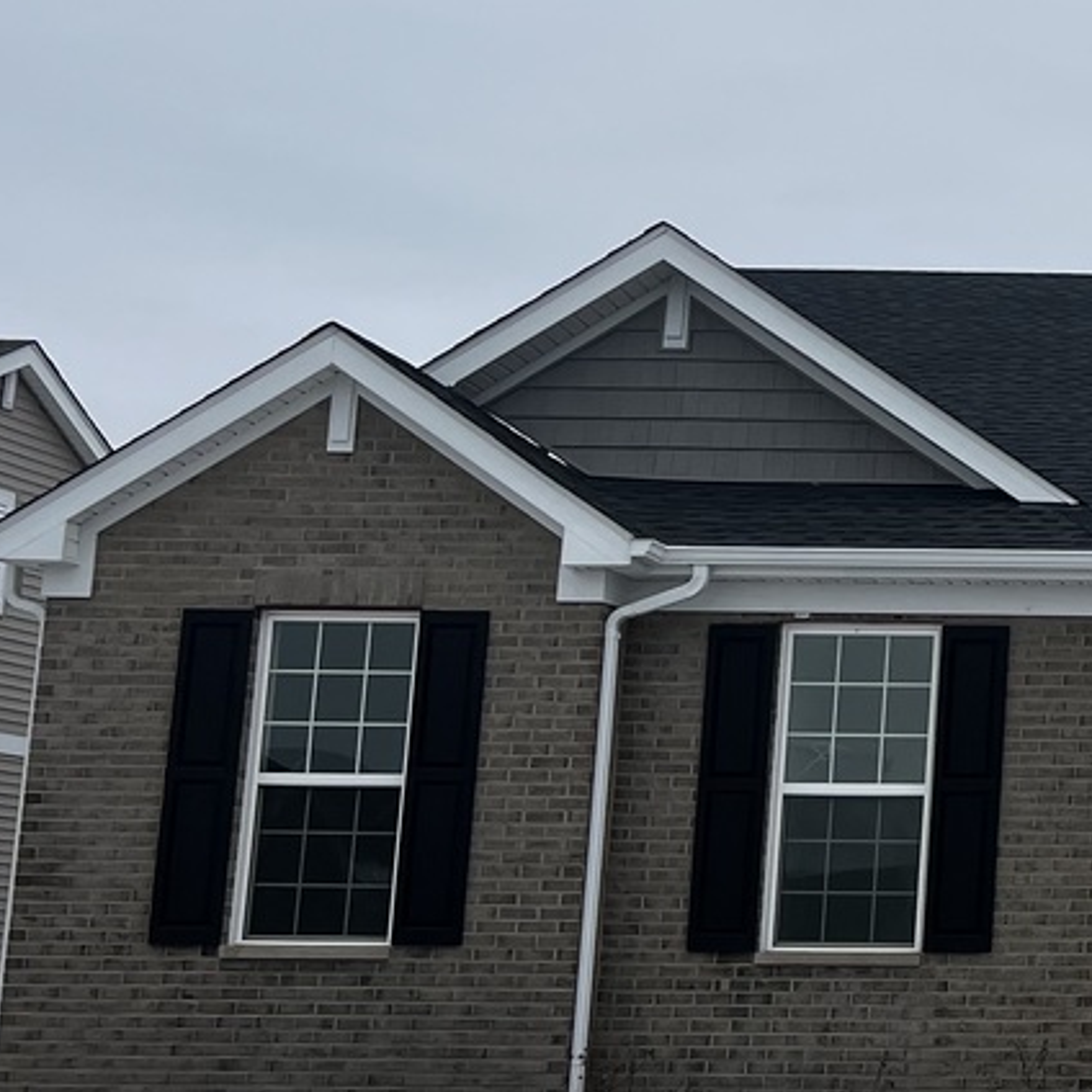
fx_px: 2784
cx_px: 1648
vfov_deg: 22.2
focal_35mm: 78
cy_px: 513
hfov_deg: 19.3
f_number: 1.5
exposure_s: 1/4274
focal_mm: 5.7
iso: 50
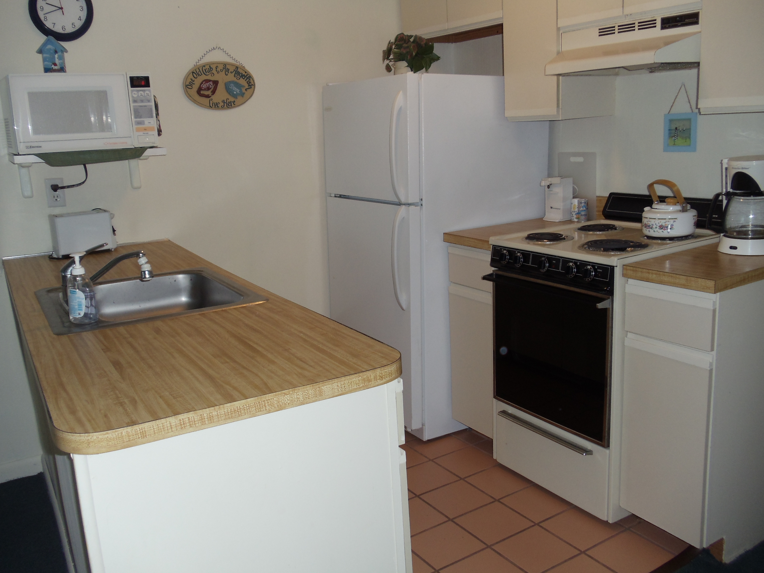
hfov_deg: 42.9
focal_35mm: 44
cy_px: 286
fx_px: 971
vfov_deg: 32.9
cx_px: 382
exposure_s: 1/30
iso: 100
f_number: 3.5
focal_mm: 6
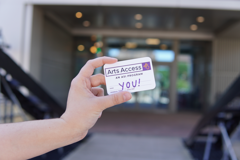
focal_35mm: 45
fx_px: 300
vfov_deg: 29.9
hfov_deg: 43.6
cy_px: 80
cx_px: 120
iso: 125
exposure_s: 1/320
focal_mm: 30
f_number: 2.8
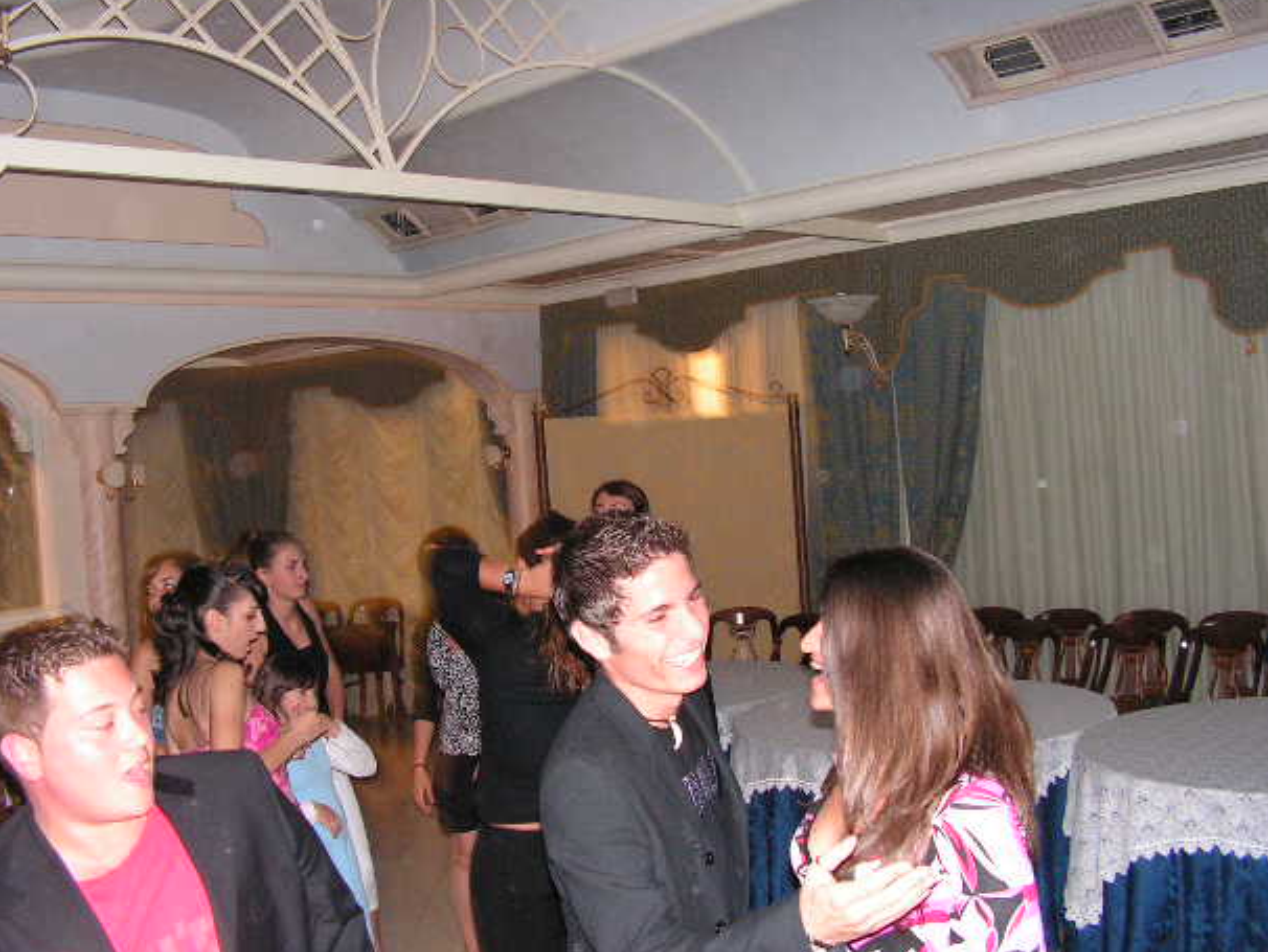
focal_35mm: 38
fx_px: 1393
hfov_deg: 49.0
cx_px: 632
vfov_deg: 37.7
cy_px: 488
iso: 200
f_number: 3.2
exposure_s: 1/40
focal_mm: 6
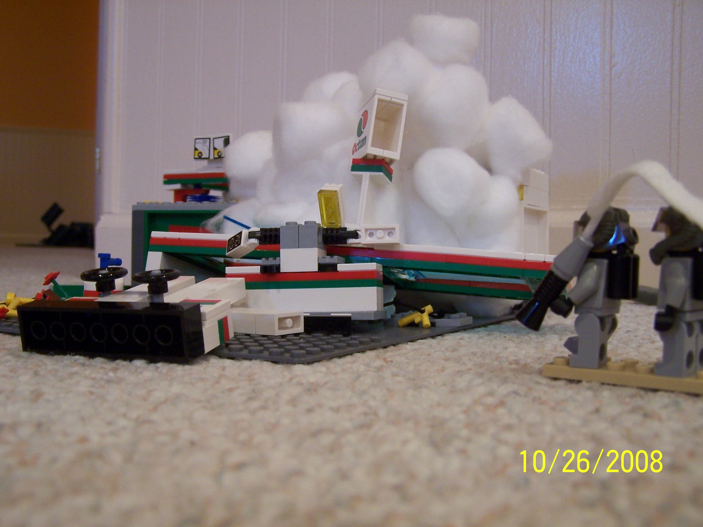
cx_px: 352
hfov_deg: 49.0
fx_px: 772
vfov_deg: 37.7
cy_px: 264
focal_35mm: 38
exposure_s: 1/10
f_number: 2.8
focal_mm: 6.3
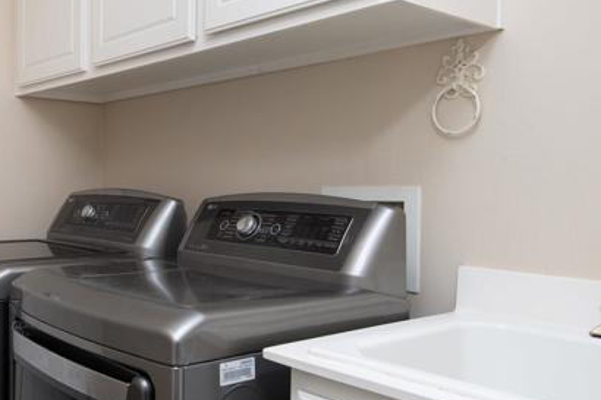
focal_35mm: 40
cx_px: 144
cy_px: 190
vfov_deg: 33.4
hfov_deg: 46.6
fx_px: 667
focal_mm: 16
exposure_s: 1/250
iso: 320
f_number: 7.1
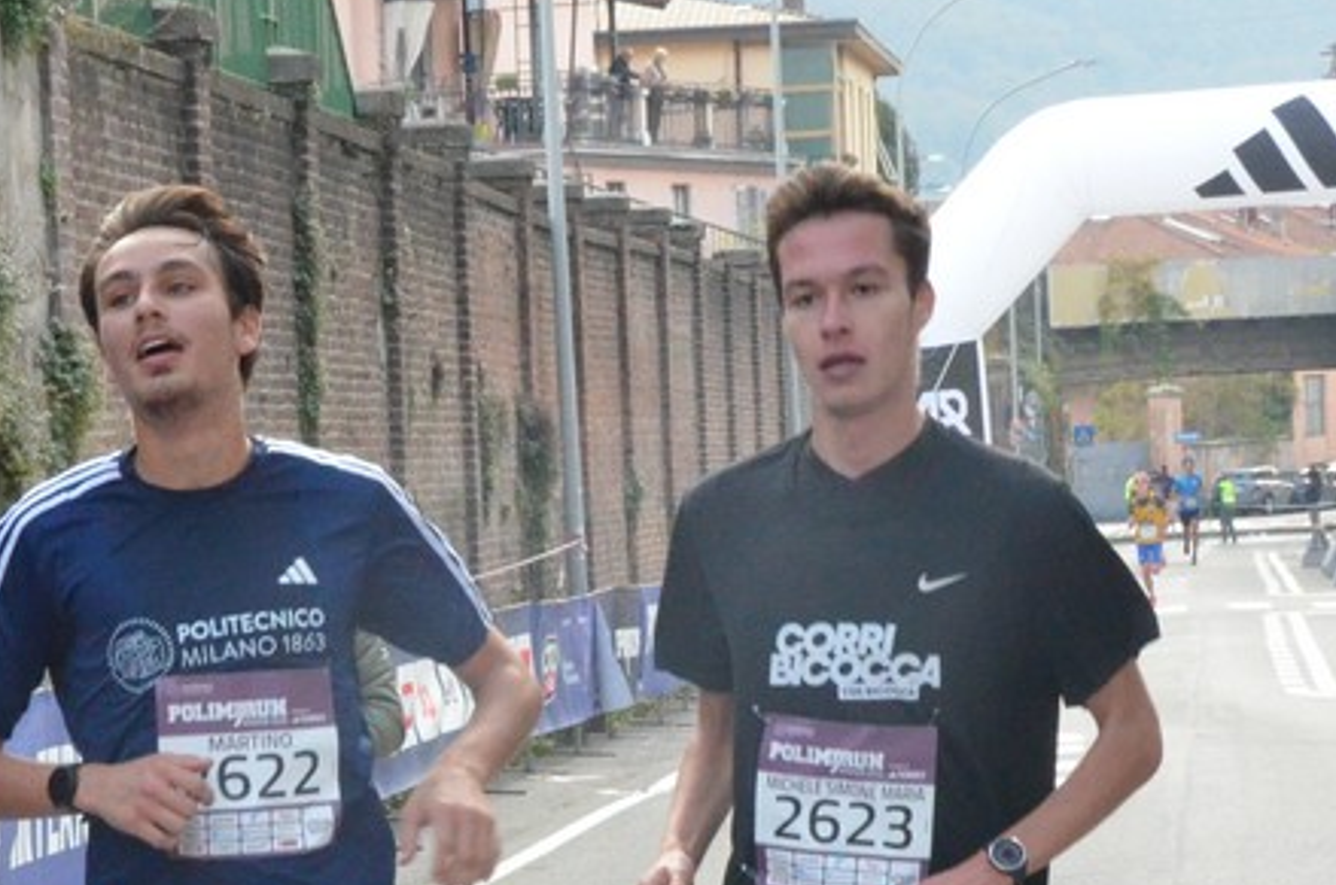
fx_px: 7594
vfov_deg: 6.6
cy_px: 1066
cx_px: 490
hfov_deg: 10.0
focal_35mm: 205
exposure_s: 1/200
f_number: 16
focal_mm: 50
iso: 4000
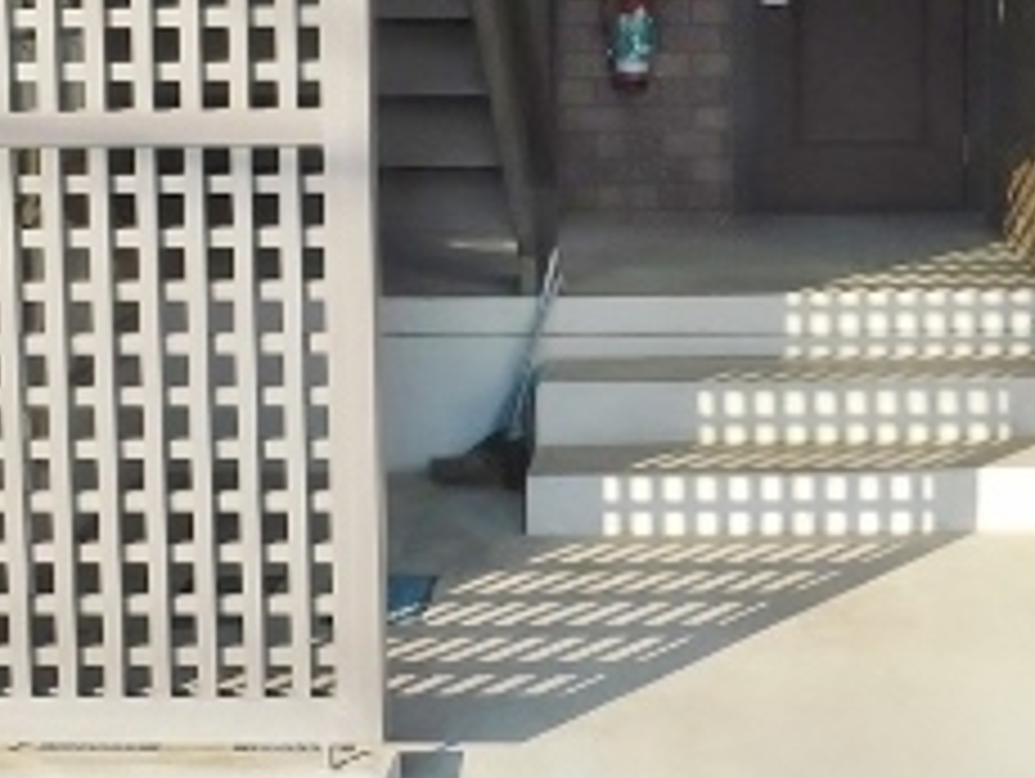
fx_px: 1916
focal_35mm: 64
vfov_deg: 22.5
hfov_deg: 29.7
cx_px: 783
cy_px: 99
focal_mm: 4
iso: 125
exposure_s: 1/500
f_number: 3
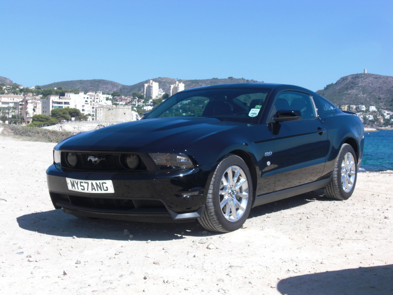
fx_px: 693
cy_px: 148
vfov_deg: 24.0
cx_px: 196
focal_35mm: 61
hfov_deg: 31.7
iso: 50
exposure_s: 1/500
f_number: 3.8
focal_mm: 10.8
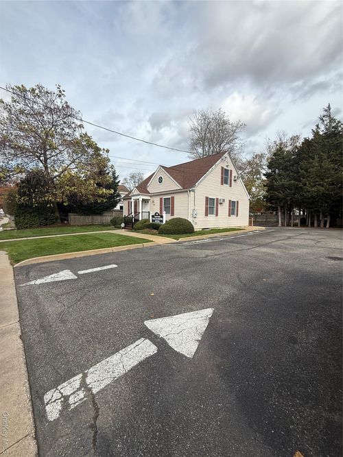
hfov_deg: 85.7
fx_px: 185
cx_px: 172
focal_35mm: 14
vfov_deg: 102.1
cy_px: 228
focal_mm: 2.22
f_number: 2.2
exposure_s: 1/955
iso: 50
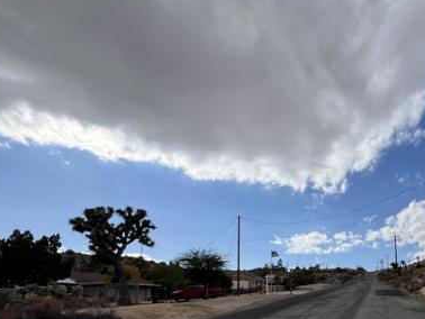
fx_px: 270
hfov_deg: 68.5
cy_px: 258
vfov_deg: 56.4
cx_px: 344
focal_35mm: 22
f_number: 1.8
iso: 32
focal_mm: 1.57
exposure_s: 1/3311
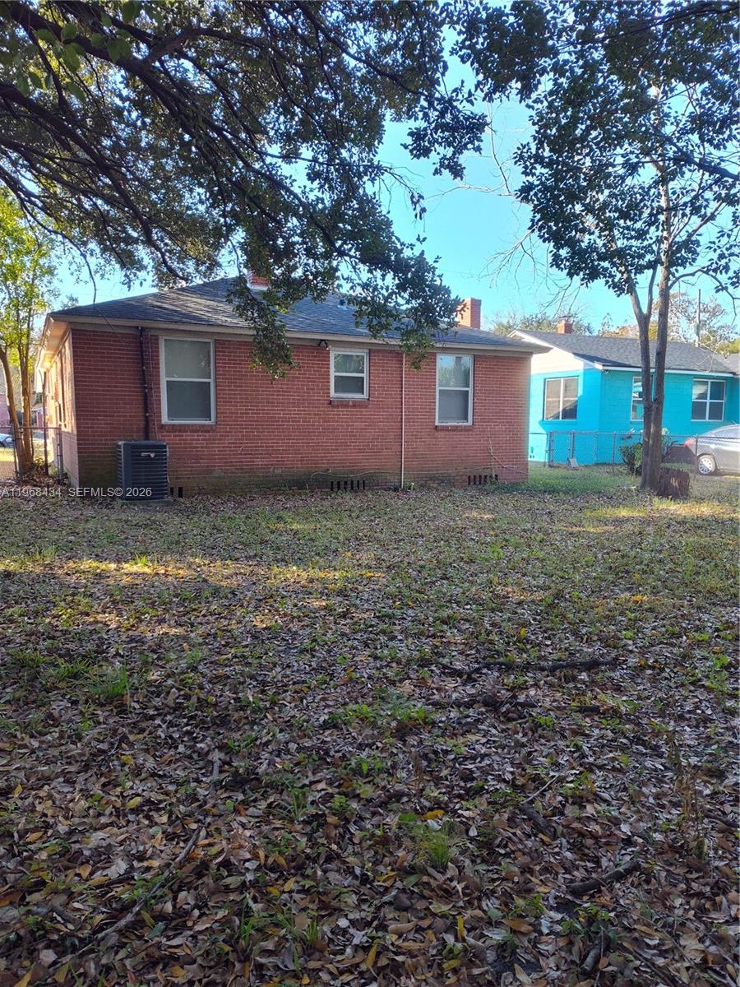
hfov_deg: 58.9
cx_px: 370
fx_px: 656
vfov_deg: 73.9
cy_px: 494
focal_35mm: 23
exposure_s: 1/200
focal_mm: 5.56
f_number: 1.8
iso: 129
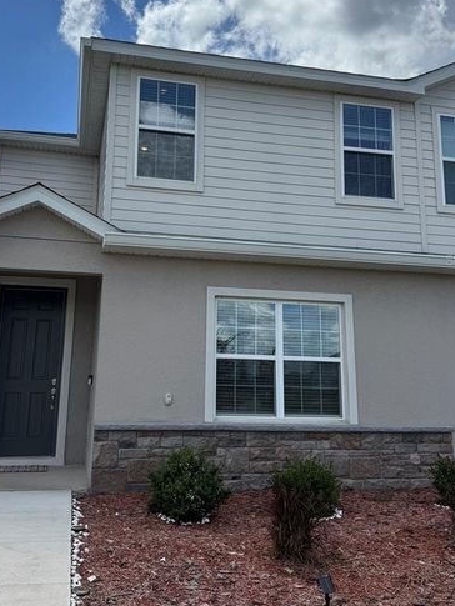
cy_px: 259
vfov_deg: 55.1
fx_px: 578
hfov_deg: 42.9
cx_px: 199
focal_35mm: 33
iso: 80
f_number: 1.78
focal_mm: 6.76
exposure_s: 1/6410
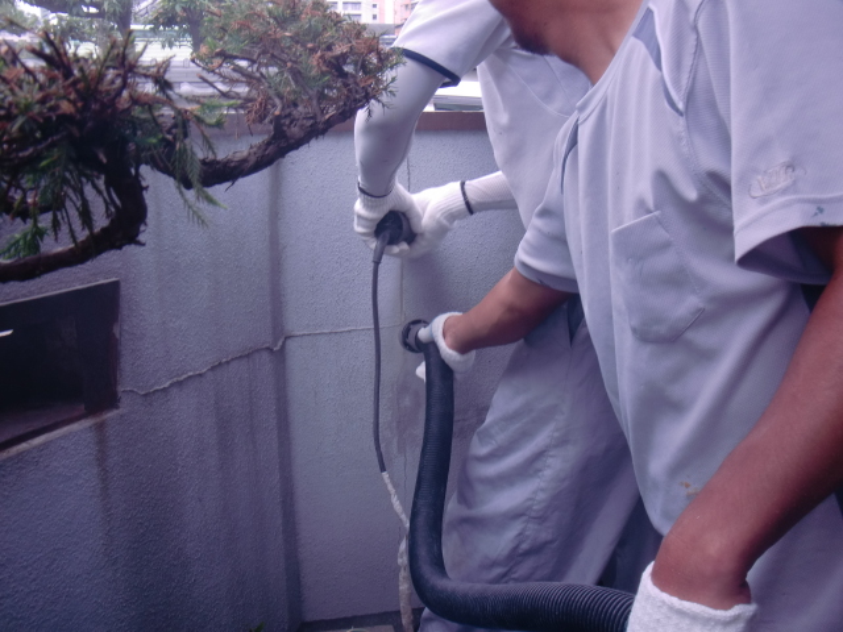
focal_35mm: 38
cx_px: 422
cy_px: 316
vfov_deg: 37.7
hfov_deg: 49.0
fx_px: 925
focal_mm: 6.66
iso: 64
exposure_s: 1/60
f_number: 3.9
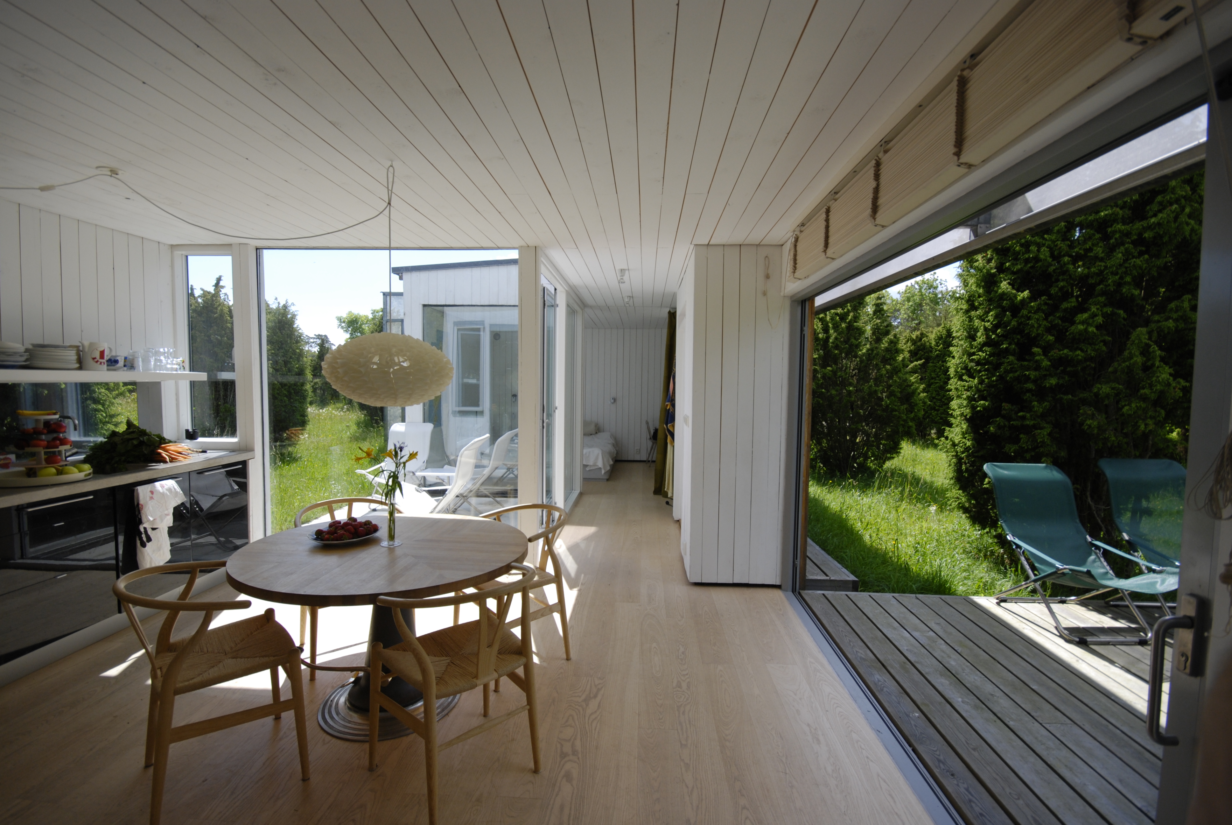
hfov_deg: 100.3
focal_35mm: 15
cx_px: 616
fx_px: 514
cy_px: 412
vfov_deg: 77.5
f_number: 8
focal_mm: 10
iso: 200
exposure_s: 1/250
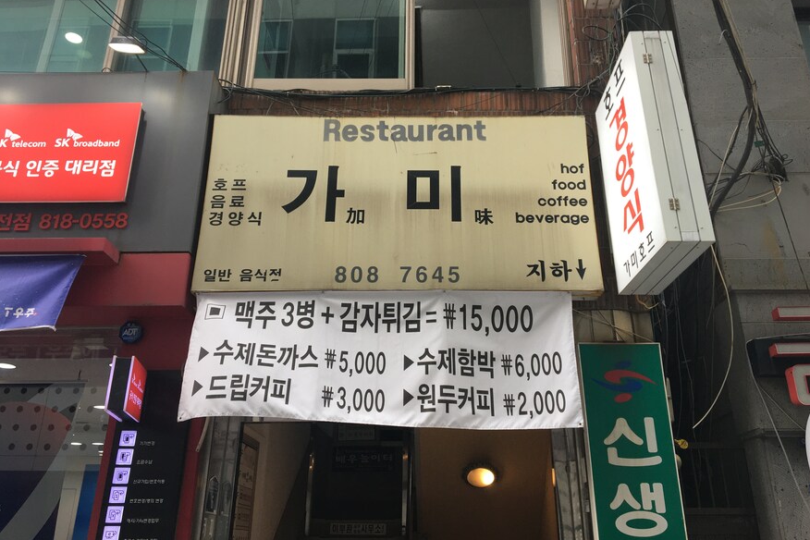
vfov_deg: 42.2
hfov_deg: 60.3
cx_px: 415
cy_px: 232
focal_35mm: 31
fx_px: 697
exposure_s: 1/120
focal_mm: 4.15
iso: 32
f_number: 2.2
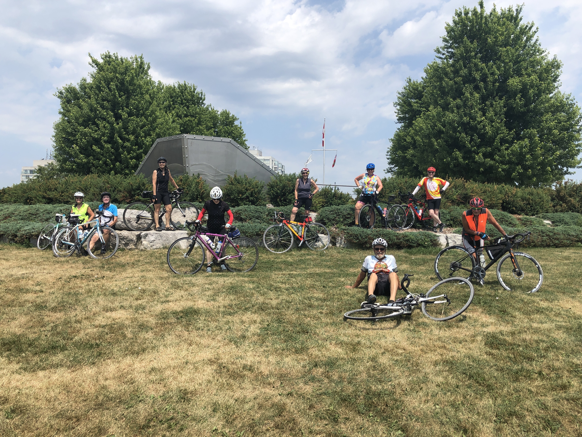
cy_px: 218
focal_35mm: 28
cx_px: 291
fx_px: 471
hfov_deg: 63.4
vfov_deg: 49.7
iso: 20
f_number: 1.8
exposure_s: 1/2525
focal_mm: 3.99
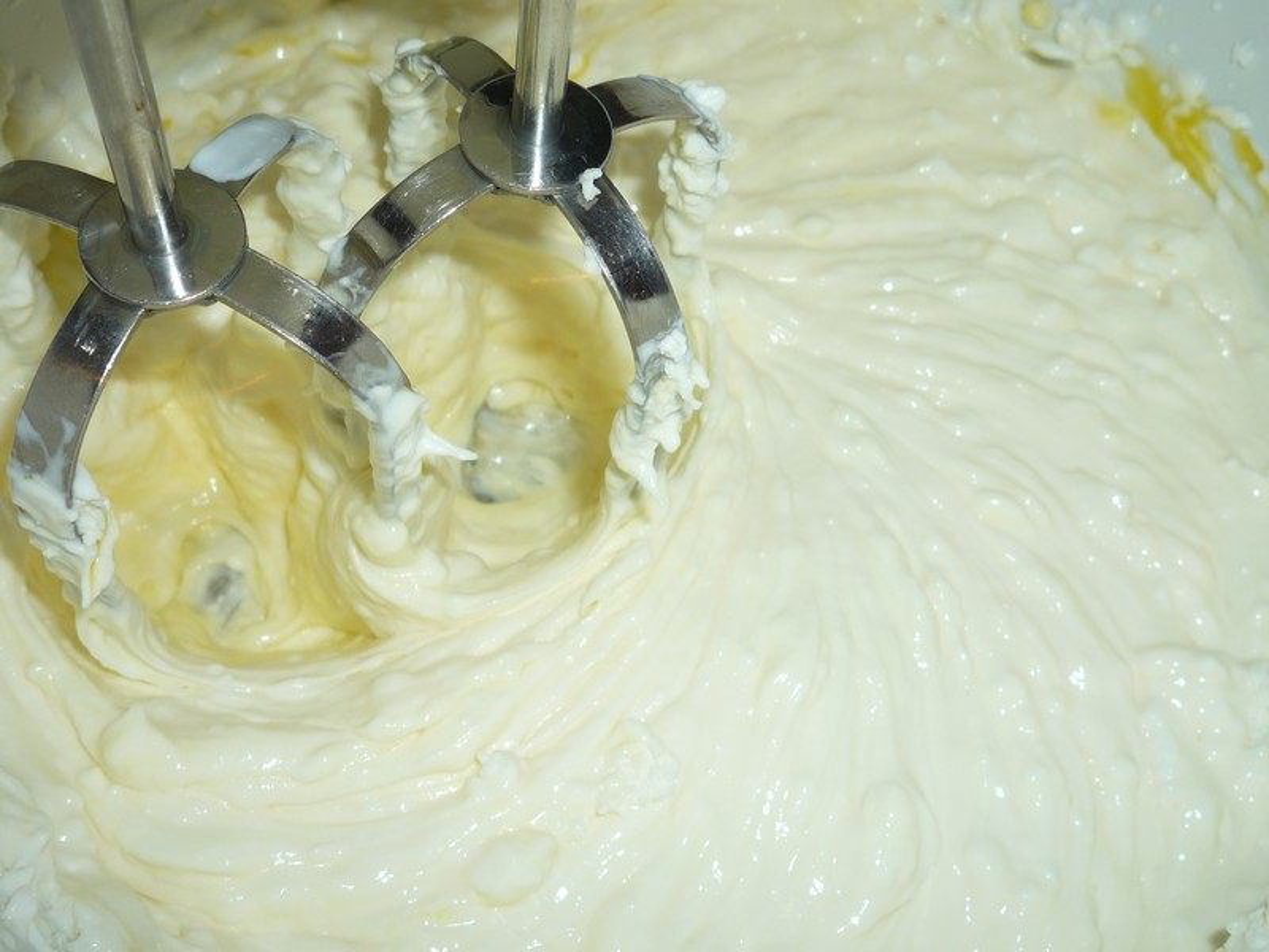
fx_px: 1466
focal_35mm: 40
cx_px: 634
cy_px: 476
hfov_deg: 46.8
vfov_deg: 36.0
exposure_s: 1/30
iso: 100
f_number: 4.3
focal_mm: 7
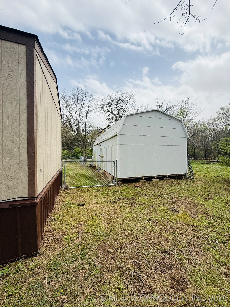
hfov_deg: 85.7
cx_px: 115
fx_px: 124
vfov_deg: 102.1
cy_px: 154
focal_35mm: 14
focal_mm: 2.22
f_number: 2.2
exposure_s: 1/1901
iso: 50
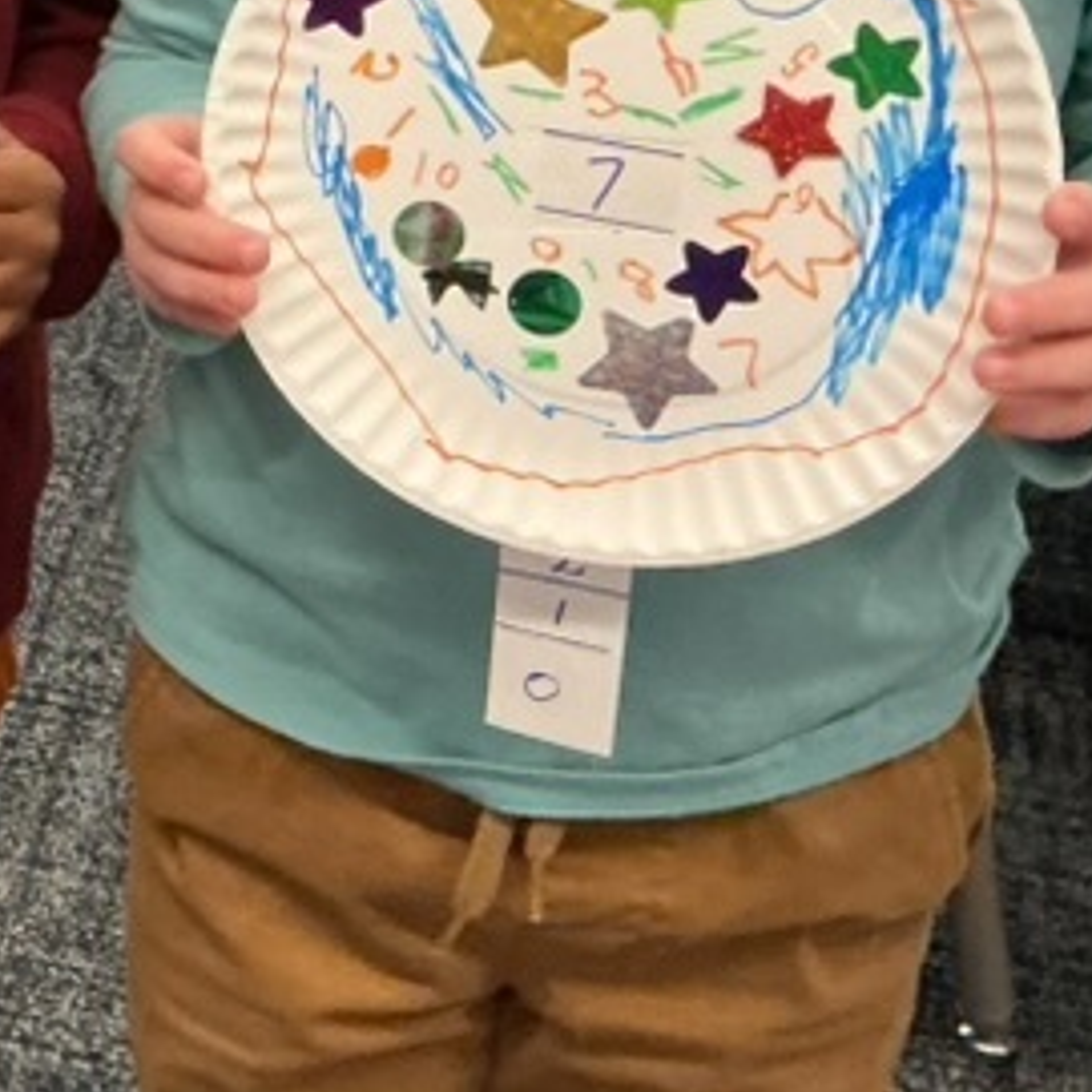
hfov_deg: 16.5
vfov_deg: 17.4
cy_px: -64
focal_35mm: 97
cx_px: -504
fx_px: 3462
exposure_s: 1/40
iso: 320
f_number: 1.8
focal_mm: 3
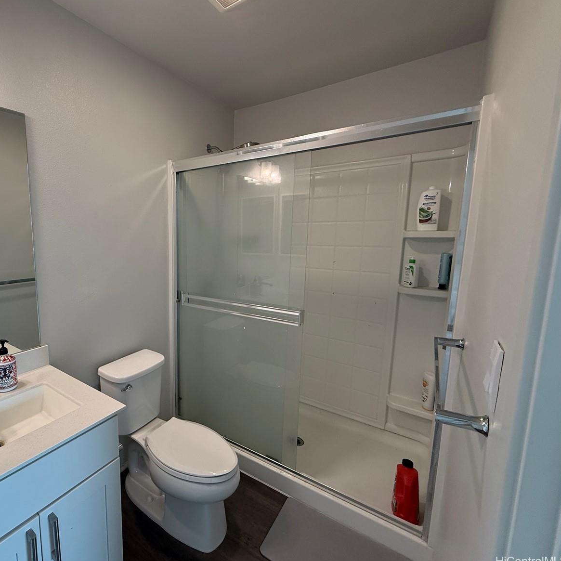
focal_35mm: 17
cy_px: 277
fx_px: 312
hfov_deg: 80.8
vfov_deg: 84.0
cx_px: 182
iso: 160
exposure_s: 1/120
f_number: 2.2
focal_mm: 2.22
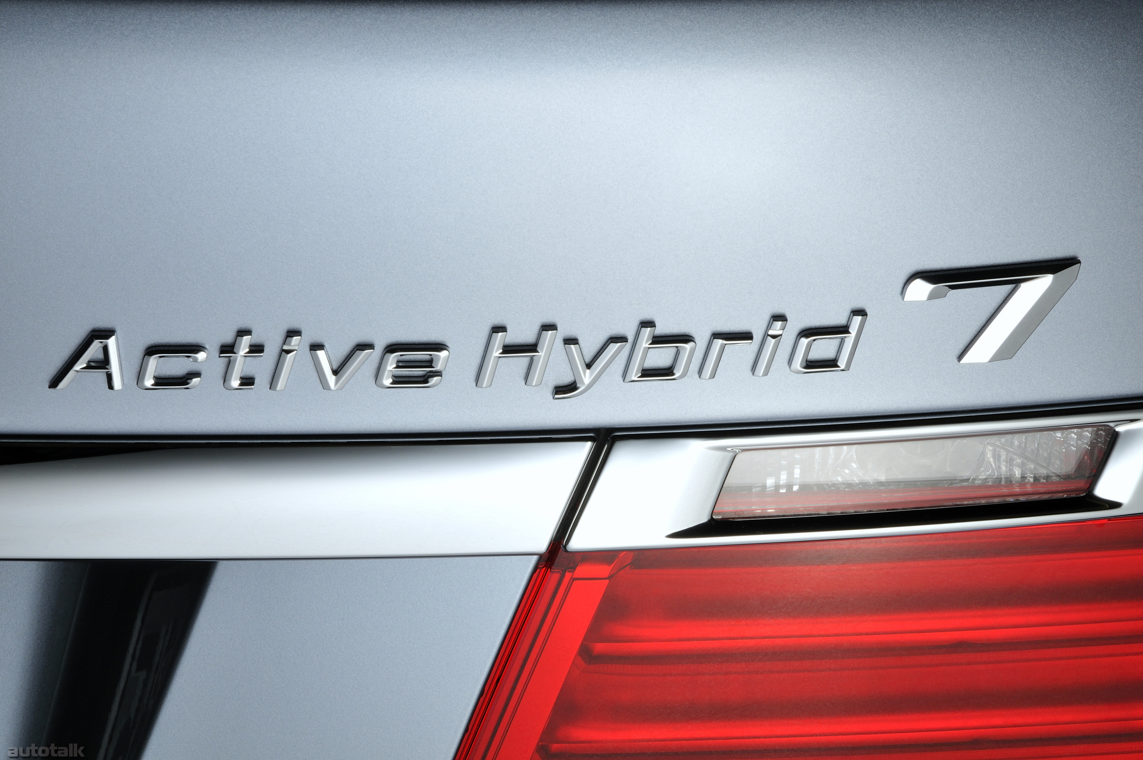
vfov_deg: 10.7
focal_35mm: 128
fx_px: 4043
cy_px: 380
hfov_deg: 16.1
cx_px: 572
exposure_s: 1/100
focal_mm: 85
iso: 200
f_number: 20
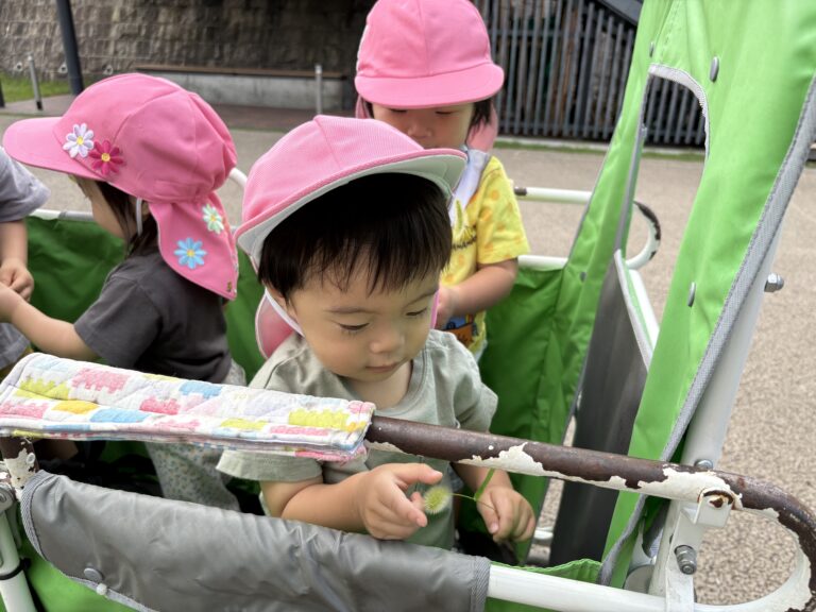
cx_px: 408
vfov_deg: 53.1
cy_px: 306
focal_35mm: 26
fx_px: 613
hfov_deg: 67.3
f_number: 1.6
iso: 50
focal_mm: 5.96
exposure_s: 1/739
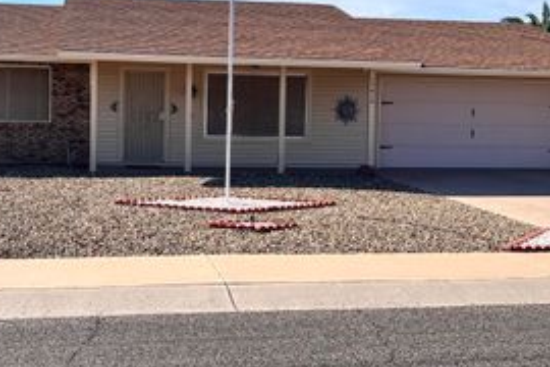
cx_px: 218
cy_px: 129
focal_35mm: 50
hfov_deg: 39.4
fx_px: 764
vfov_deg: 26.9
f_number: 1.5
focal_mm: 5.7
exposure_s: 1/5587
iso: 50
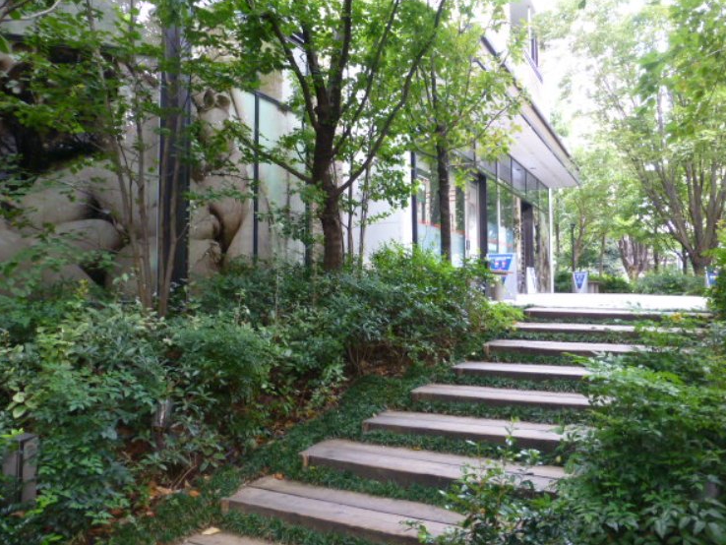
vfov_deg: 53.1
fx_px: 545
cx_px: 387
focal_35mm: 26
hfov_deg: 67.2
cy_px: 258
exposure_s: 1/40
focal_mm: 4.3
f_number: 3.3
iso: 400
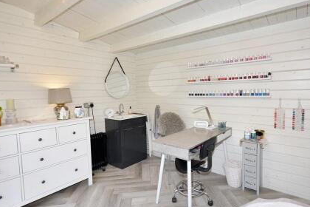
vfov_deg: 70.4
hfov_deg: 93.1
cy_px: 102
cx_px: 165
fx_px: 146
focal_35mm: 17
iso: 200
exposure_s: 1/60
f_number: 4
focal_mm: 10
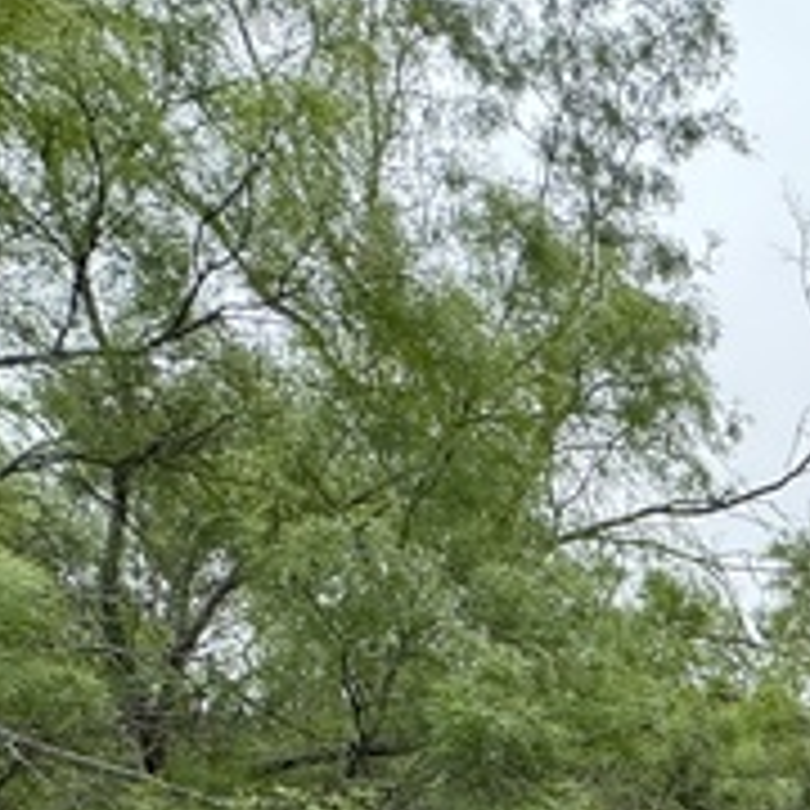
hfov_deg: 25.0
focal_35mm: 44
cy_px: 999
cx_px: 1314
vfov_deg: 31.4
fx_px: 1165
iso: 40
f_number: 2.2
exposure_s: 1/631
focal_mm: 2.22
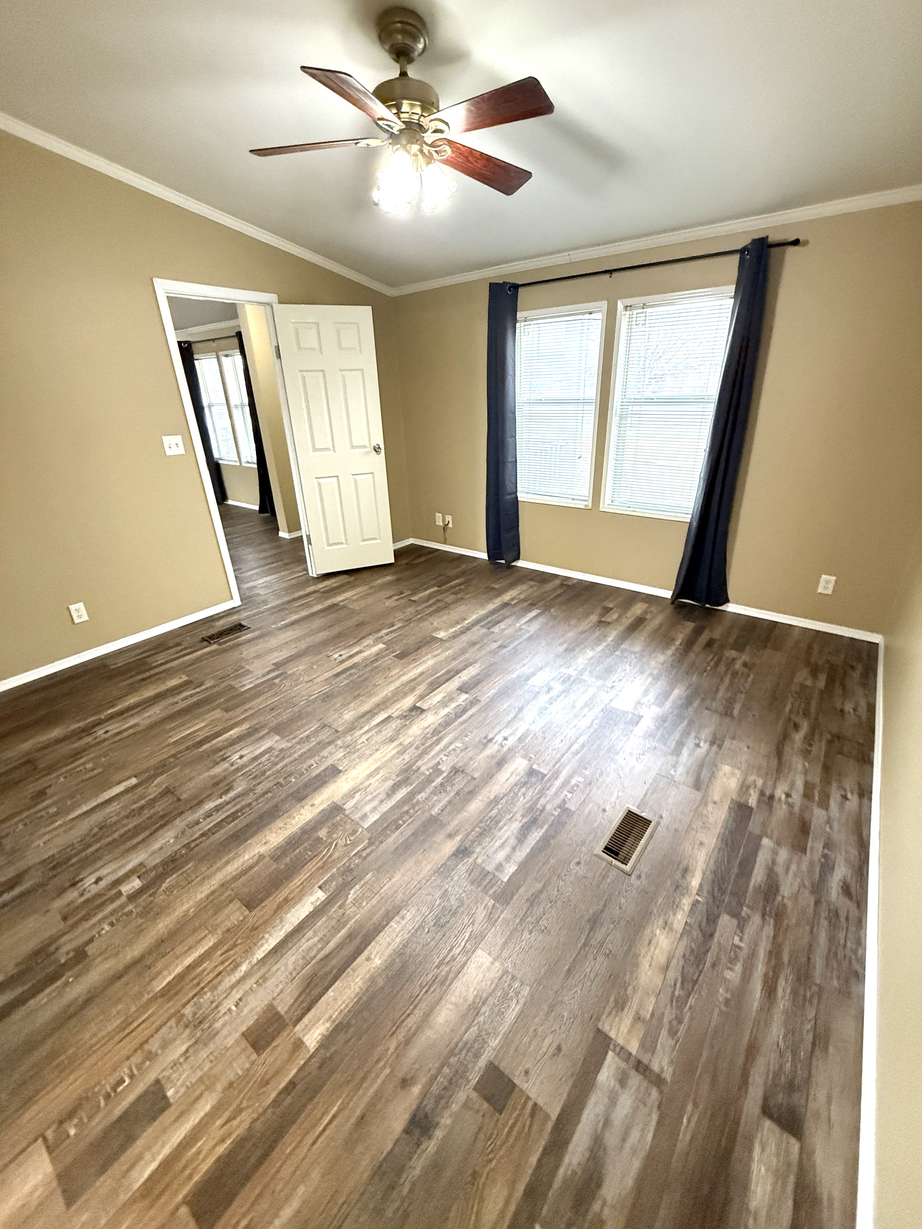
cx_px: 461
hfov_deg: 85.7
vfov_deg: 102.1
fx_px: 497
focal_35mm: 14
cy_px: 614
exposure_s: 1/120
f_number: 2.2
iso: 640
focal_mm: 2.22
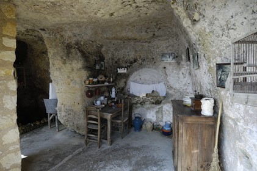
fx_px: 139
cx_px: 128
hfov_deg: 85.5
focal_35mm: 20
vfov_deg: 63.1
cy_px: 86
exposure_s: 1/80
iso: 100
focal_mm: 13
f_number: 5.6
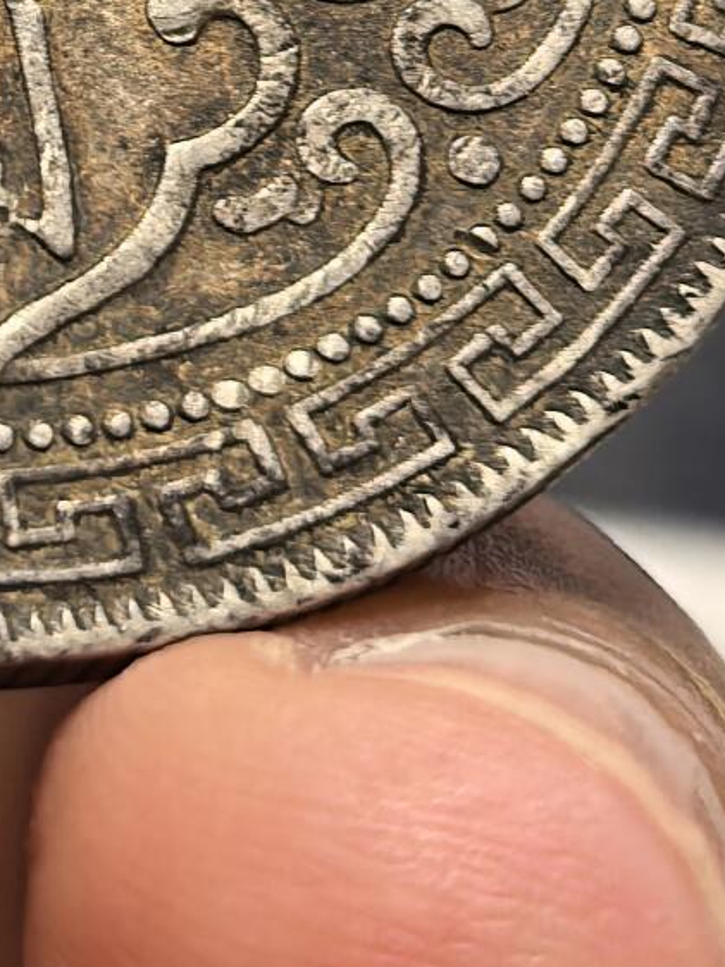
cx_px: -145
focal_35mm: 173
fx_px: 4835
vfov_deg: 11.2
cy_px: -243
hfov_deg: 8.5
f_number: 2
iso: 200
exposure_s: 1/50
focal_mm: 6.98
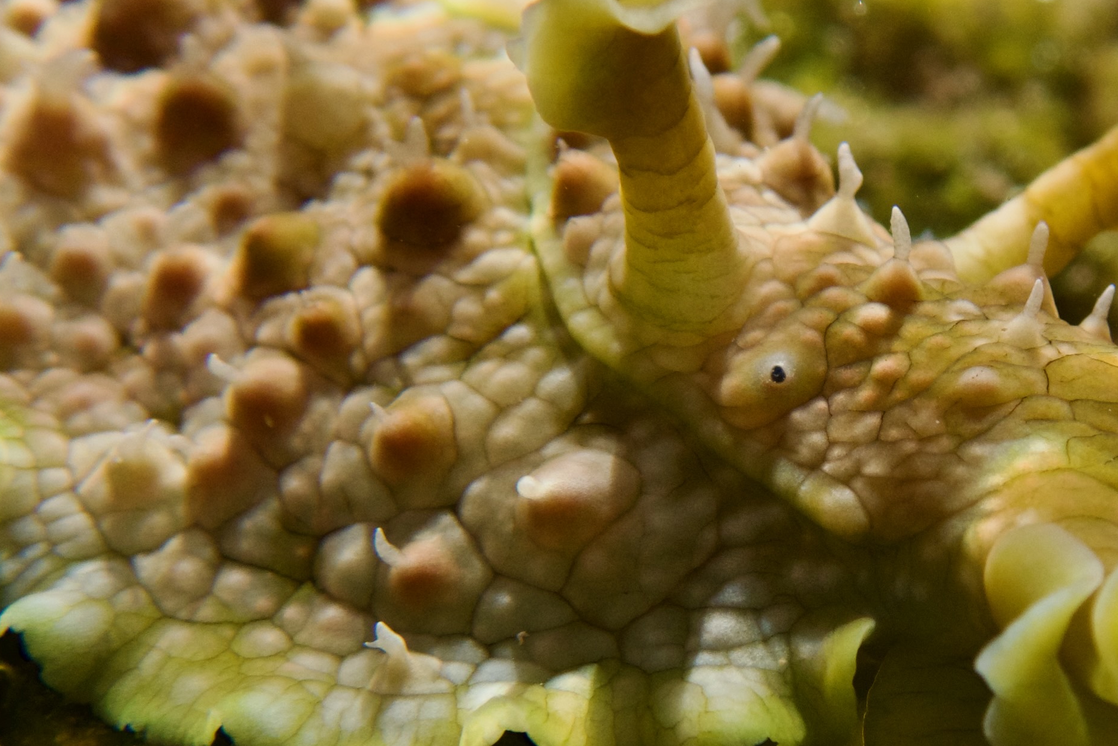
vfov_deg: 20.3
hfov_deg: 29.5
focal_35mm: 67
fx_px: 2081
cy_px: 408
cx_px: 876
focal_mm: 5.4
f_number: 3.2
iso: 100
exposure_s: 1/800
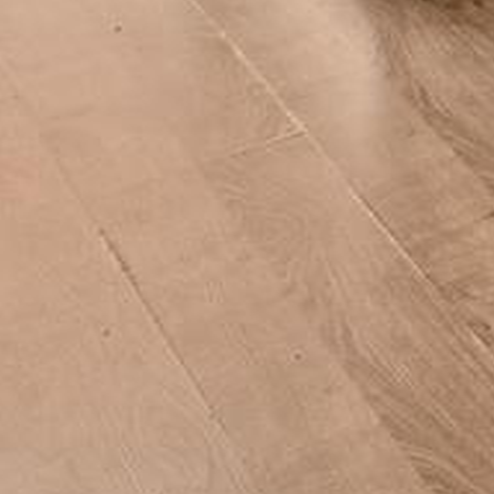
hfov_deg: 9.1
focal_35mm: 146
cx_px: 1570
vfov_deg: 9.3
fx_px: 2357
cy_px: -1015
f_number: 9
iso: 400
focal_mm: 16
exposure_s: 1/13
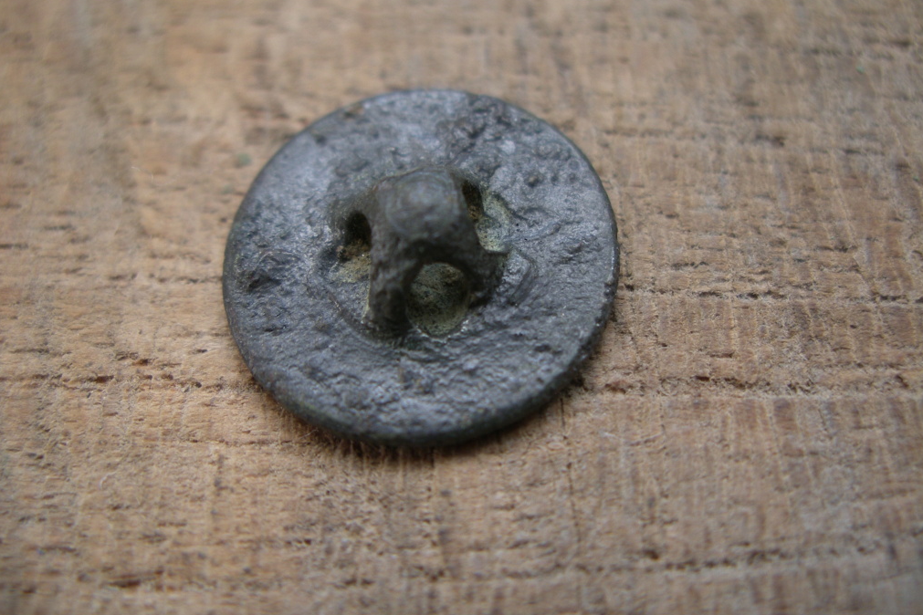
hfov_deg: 49.6
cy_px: 286
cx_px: 458
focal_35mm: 39
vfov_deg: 34.2
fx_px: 1000
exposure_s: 1/40
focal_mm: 7.8
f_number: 2.8
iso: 80
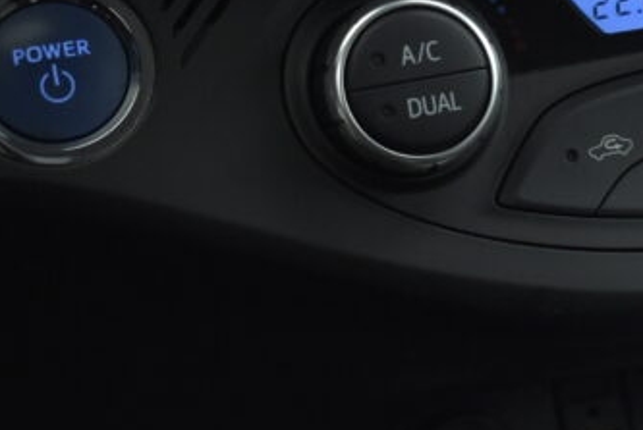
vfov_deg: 16.5
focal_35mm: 83
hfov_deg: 23.7
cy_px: 148
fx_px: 1484
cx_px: 585
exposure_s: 1/125
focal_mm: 24
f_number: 3.8
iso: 1600
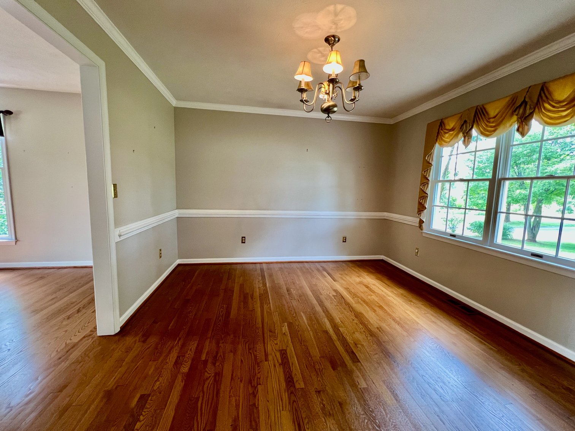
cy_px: 216
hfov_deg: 106.2
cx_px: 288
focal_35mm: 13
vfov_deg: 89.9
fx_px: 216
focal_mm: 1.57
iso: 200
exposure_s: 1/60
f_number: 1.8
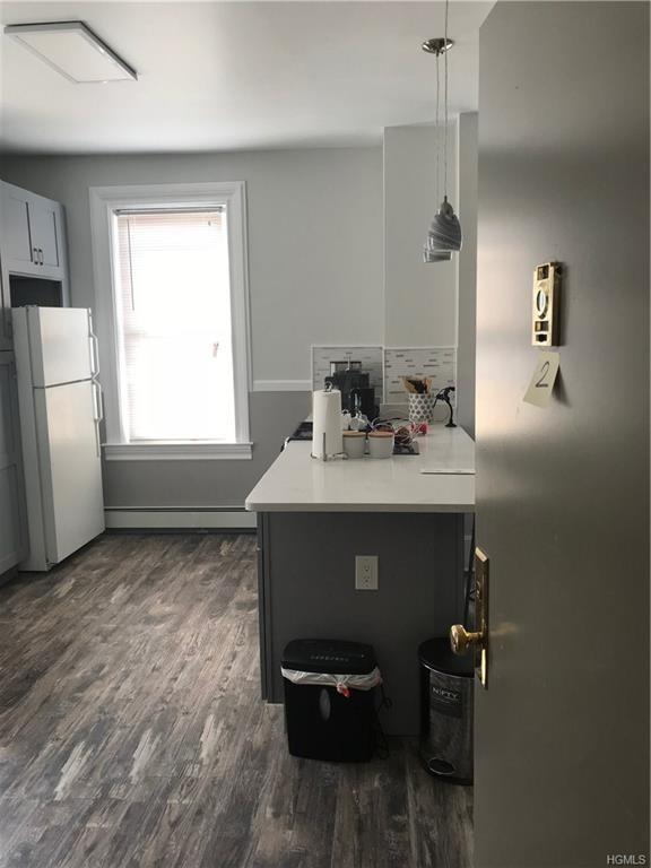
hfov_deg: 49.7
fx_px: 702
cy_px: 434
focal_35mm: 28
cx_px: 326
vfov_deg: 63.4
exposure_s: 1/40
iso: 25
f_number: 1.8
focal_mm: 3.99
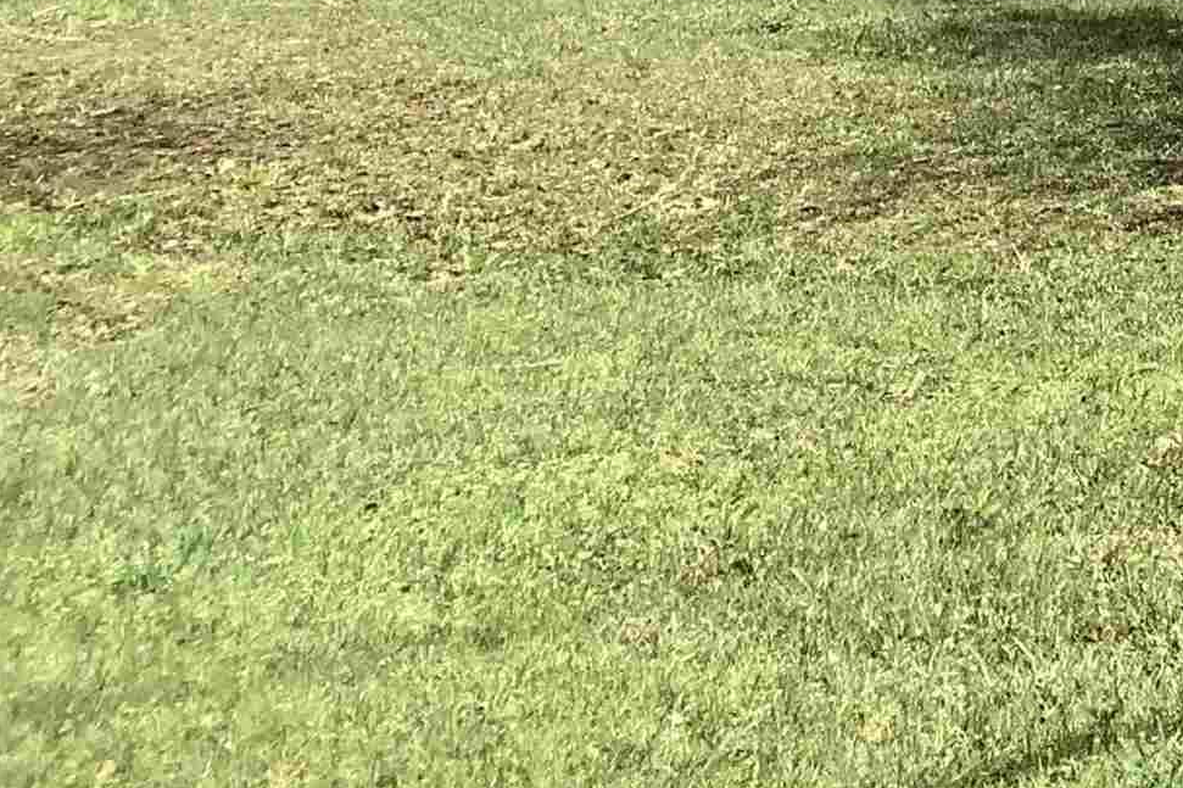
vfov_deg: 12.3
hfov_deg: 17.6
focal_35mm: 102
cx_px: 1869
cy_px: -604
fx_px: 3351
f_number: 2.4
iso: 25
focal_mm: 3.3
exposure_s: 1/769
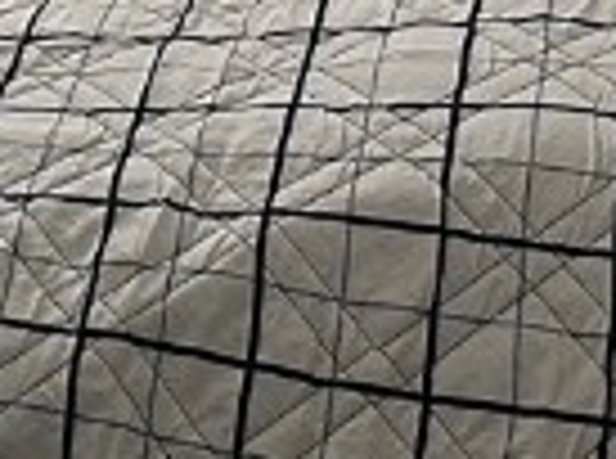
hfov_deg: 9.6
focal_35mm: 180
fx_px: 3195
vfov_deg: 7.0
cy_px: -1080
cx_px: -926
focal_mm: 6.86
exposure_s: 1/120
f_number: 1.78
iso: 160
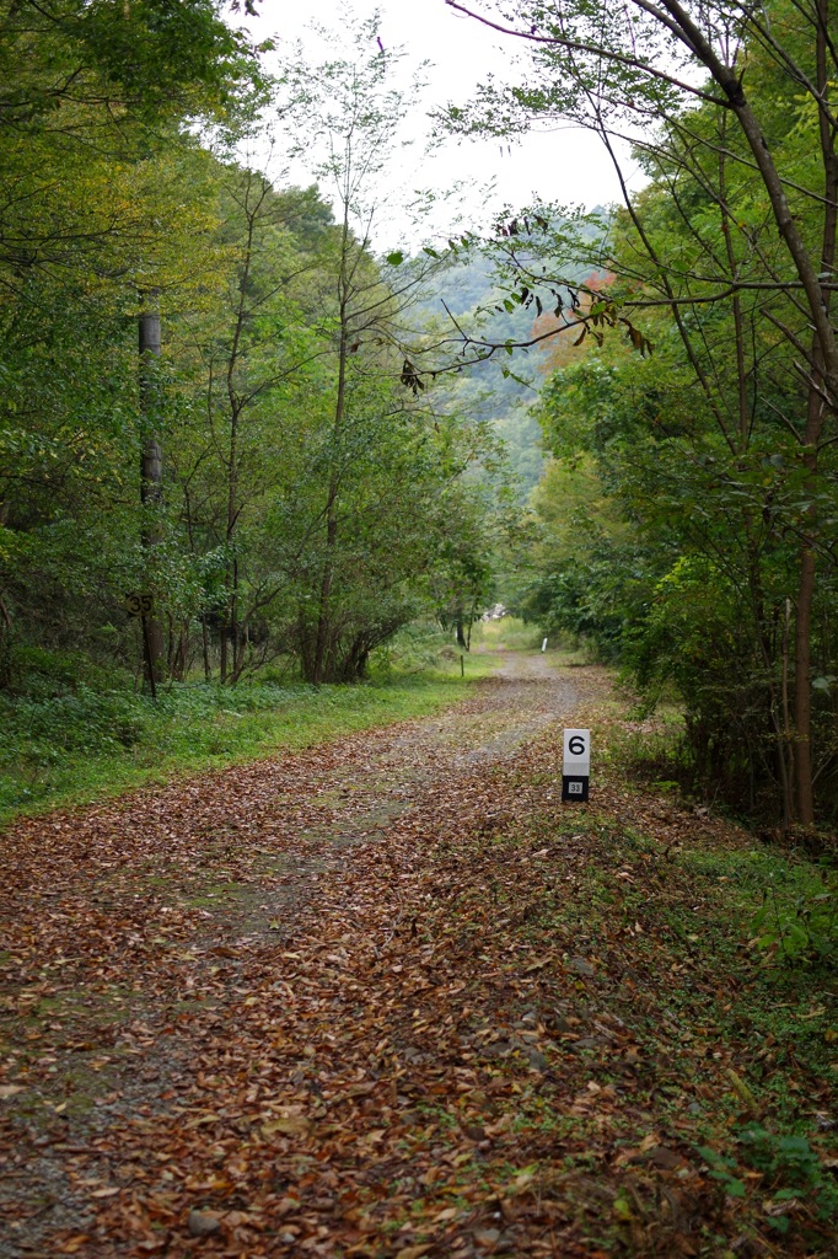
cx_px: 419
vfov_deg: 38.2
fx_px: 1817
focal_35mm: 52
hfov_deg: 26.0
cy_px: 630
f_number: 2.8
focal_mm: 35
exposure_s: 1/250
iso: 125
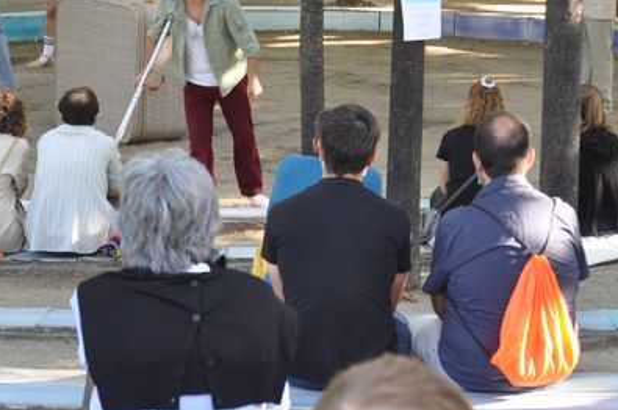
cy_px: 214
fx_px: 2708
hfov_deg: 13.0
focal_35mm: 158
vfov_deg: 8.7
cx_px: 347
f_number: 8
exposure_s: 1/40
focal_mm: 52
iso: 400
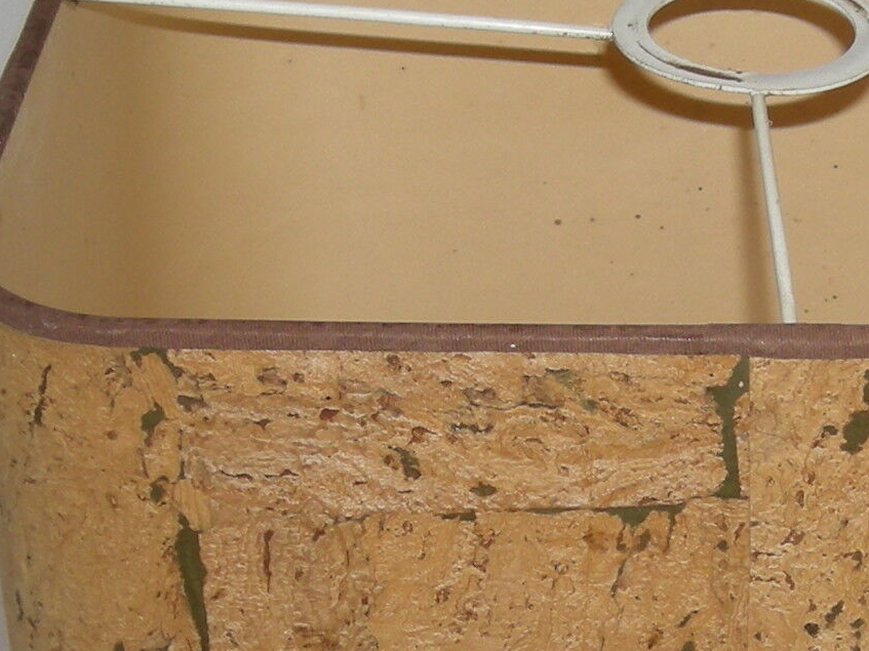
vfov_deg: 11.7
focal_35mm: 127
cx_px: 741
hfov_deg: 15.4
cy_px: 439
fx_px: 3188
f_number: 2.8
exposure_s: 1/60.3
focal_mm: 5.7
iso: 50
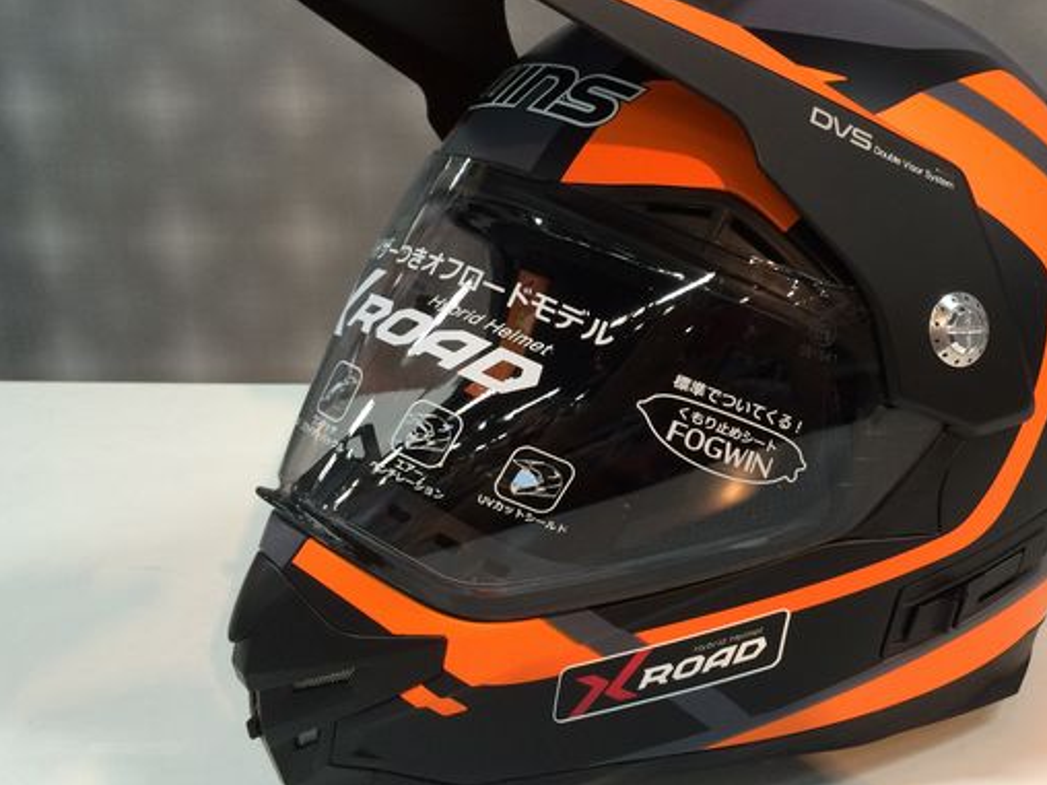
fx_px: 1210
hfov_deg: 46.4
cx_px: 651
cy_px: 339
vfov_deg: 35.9
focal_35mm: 40
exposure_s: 1/30
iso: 125
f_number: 2.2
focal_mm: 4.15
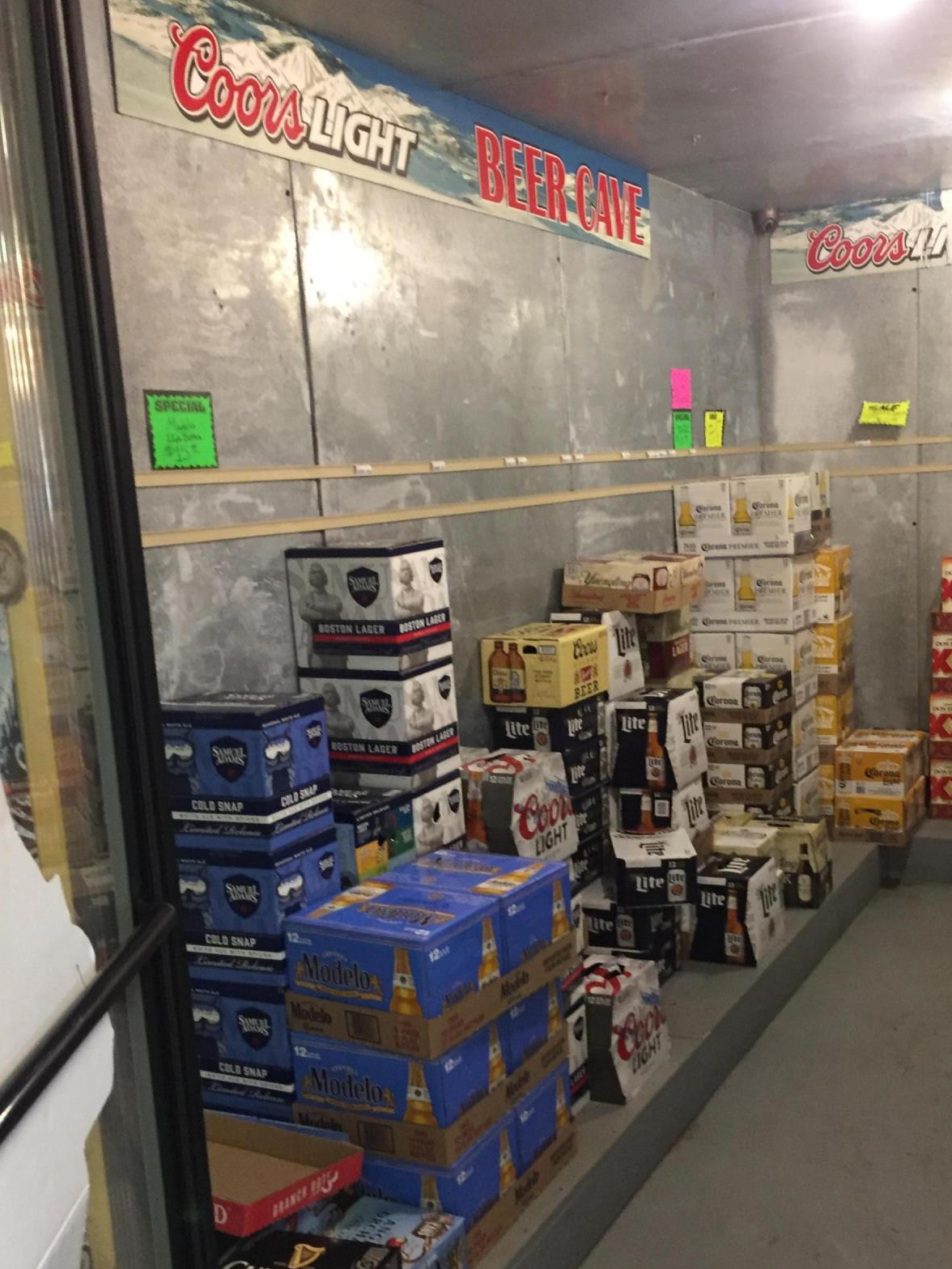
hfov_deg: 38.4
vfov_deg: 50.0
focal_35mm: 37
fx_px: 1357
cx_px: 606
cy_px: 722
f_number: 2.2
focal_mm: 4.15
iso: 250
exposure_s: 1/17
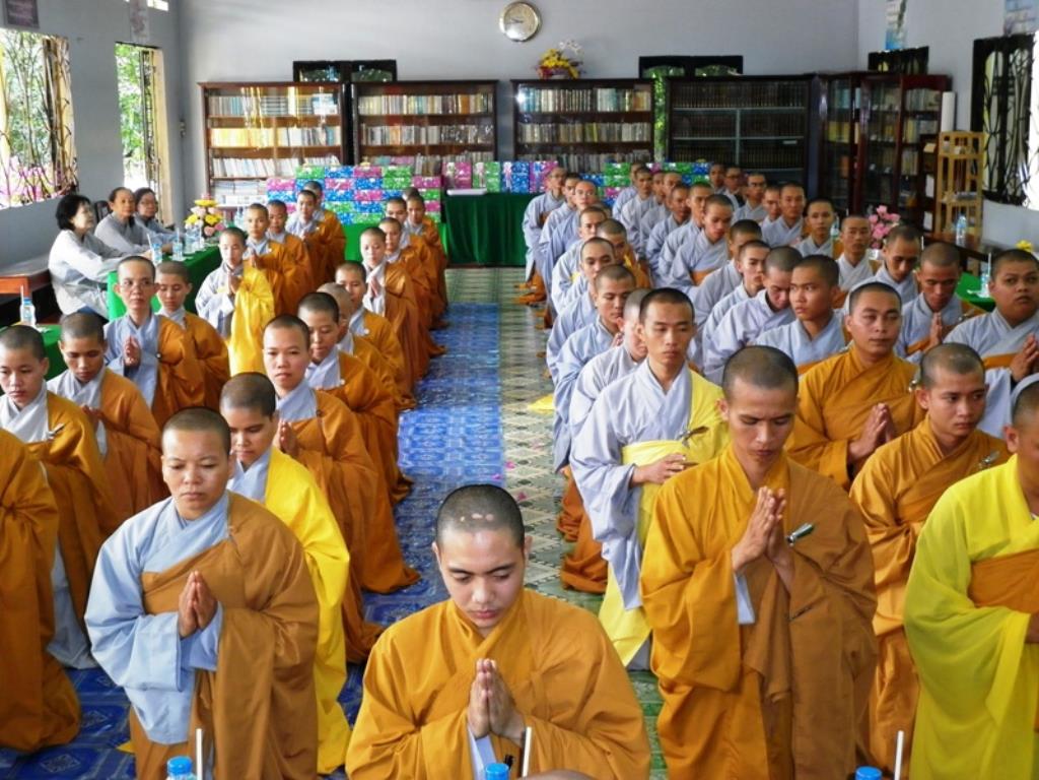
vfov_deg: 29.1
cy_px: 390
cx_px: 520
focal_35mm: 50
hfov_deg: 38.2
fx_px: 1501
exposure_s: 1/50
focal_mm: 9
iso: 250
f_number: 3.8
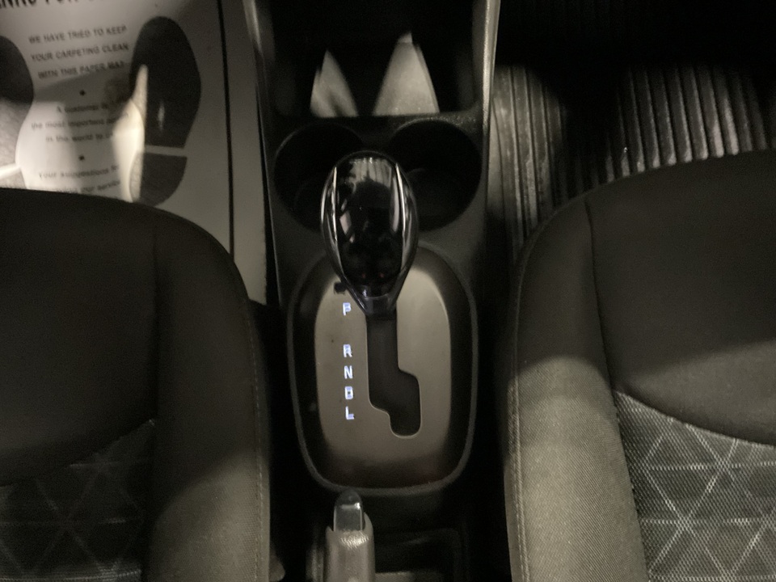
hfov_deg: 61.7
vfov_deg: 48.2
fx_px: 650
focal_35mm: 29
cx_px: 388
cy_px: 291
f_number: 1.8
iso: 1600
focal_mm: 3
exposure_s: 1/15
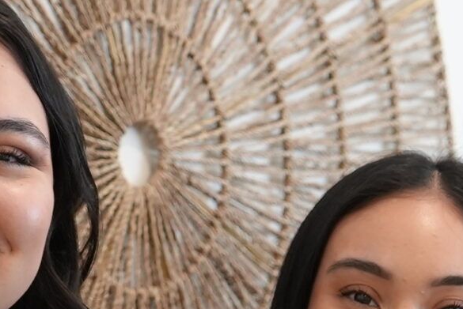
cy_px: 447
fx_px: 3604
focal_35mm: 280
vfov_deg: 4.9
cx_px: 429
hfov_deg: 7.3
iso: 2000
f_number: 4
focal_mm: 64
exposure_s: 1/160
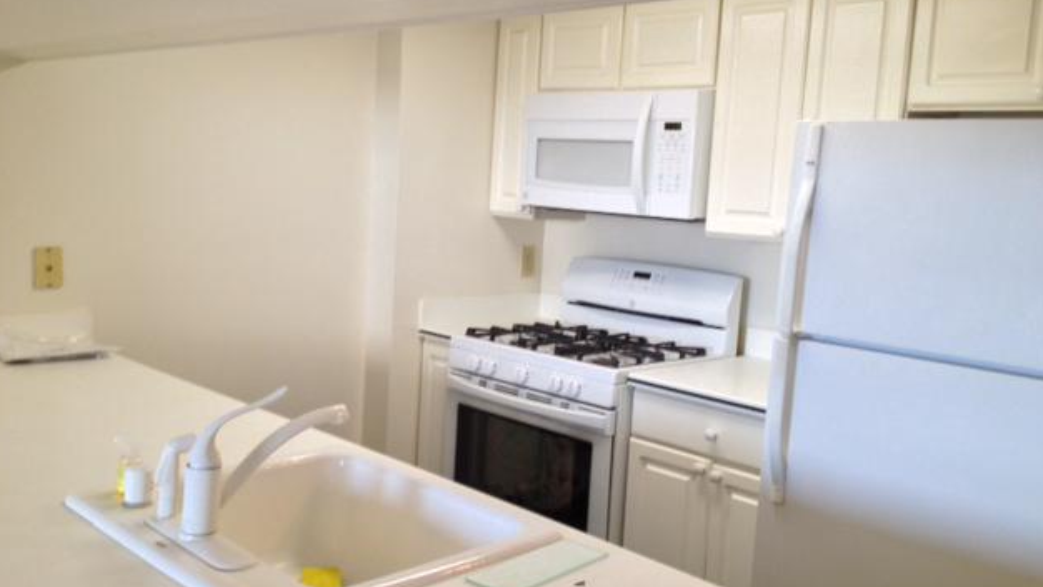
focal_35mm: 39
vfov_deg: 30.4
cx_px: 517
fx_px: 1078
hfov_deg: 51.6
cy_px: 309
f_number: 2.4
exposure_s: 1/20
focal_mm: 4.28
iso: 50
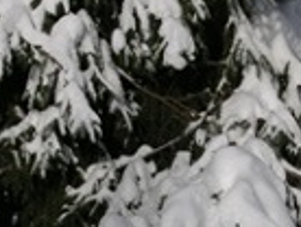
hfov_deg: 6.2
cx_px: 196
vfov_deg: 4.6
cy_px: 148
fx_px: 2796
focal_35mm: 321
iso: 50
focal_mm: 18.8
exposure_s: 1/476
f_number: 6.7
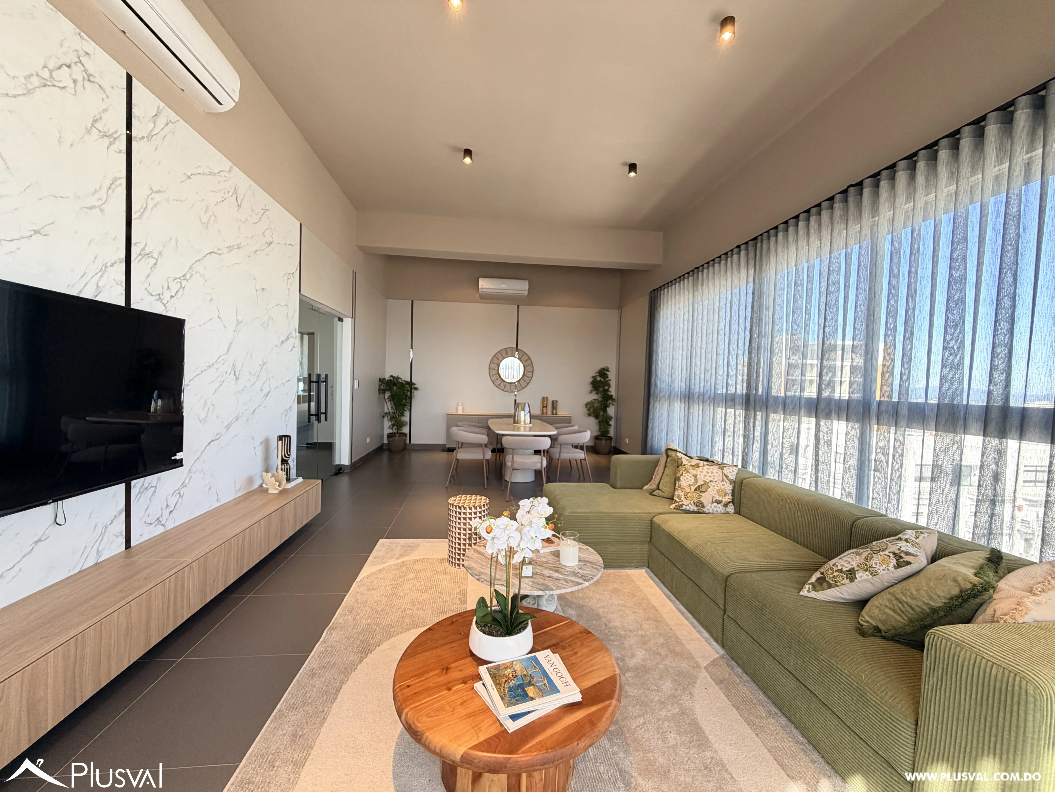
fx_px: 427
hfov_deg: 102.1
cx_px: 528
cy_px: 396
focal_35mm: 14
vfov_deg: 85.7
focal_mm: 2.22
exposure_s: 1/121
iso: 125
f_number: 2.2
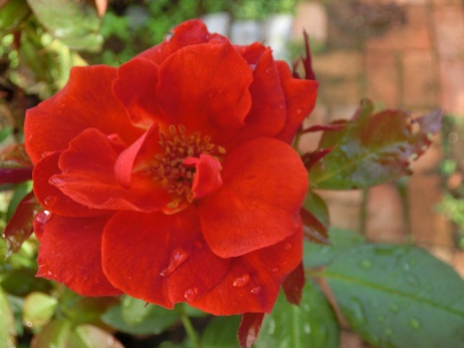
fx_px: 510
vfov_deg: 37.8
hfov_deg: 49.0
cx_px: 235
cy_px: 170
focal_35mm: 38
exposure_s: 1/125
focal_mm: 6.5
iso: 160
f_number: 4.1
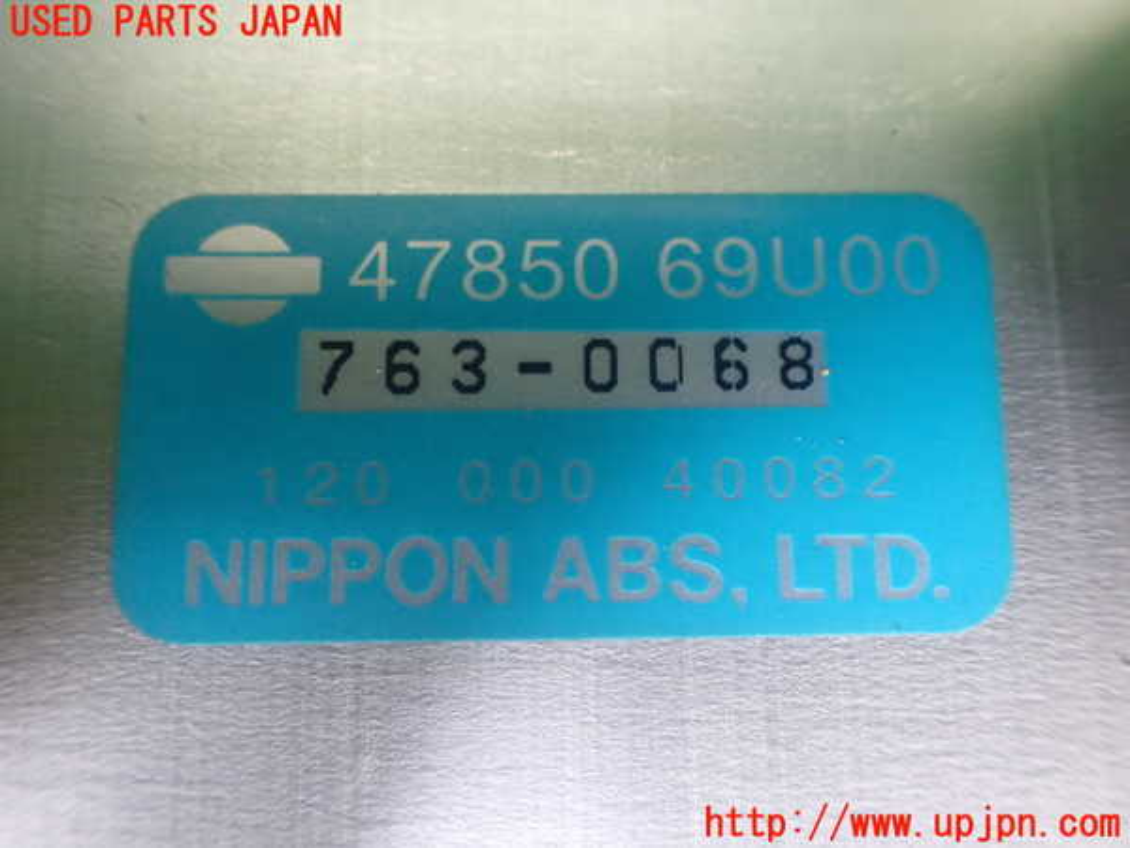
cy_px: 424
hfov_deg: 60.0
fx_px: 979
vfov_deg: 46.8
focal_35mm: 30
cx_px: 565
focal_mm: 5.4
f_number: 2.3
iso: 800
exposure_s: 1/80
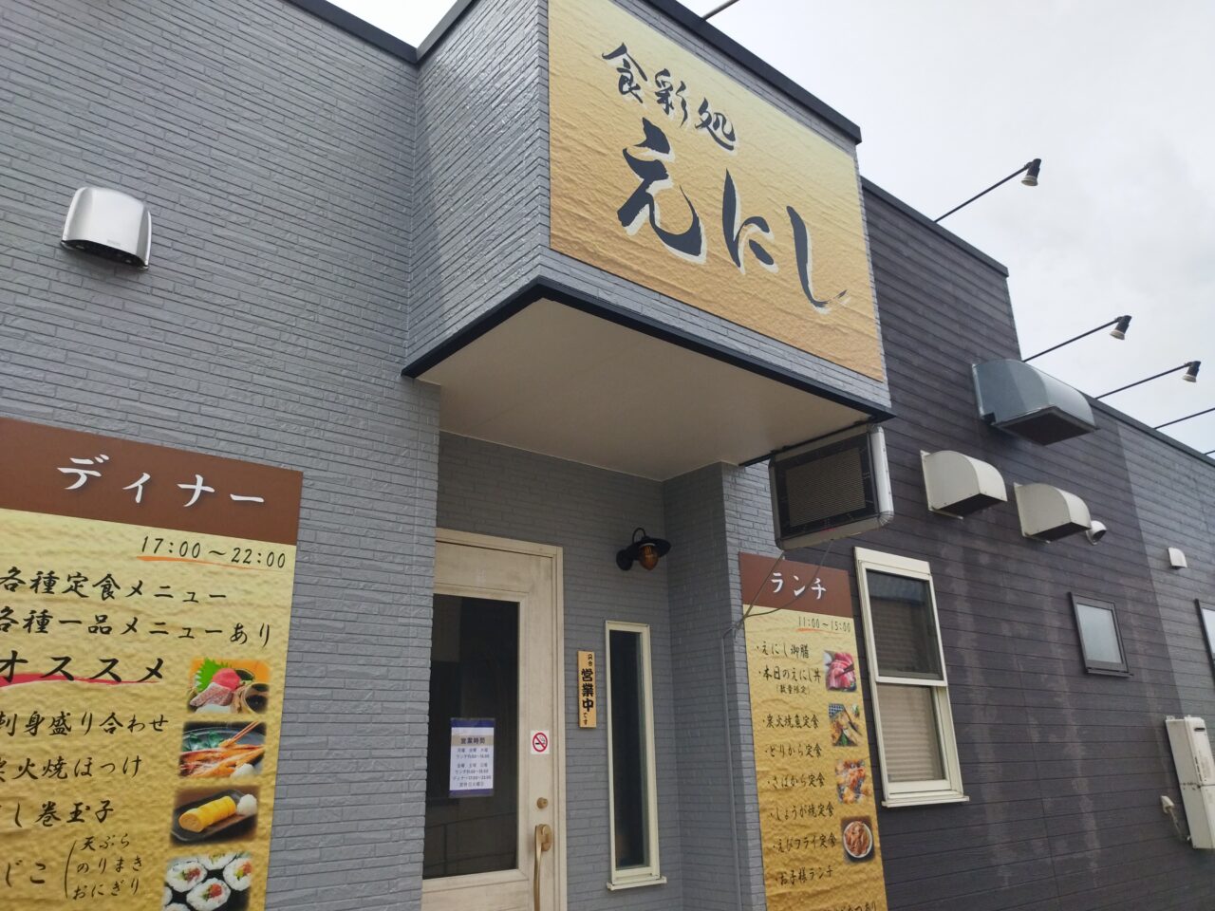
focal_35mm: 27
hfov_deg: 65.3
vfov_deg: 51.4
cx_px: 608
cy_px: 456
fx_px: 948
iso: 51
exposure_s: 1/3399
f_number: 1.79
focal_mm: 4.7
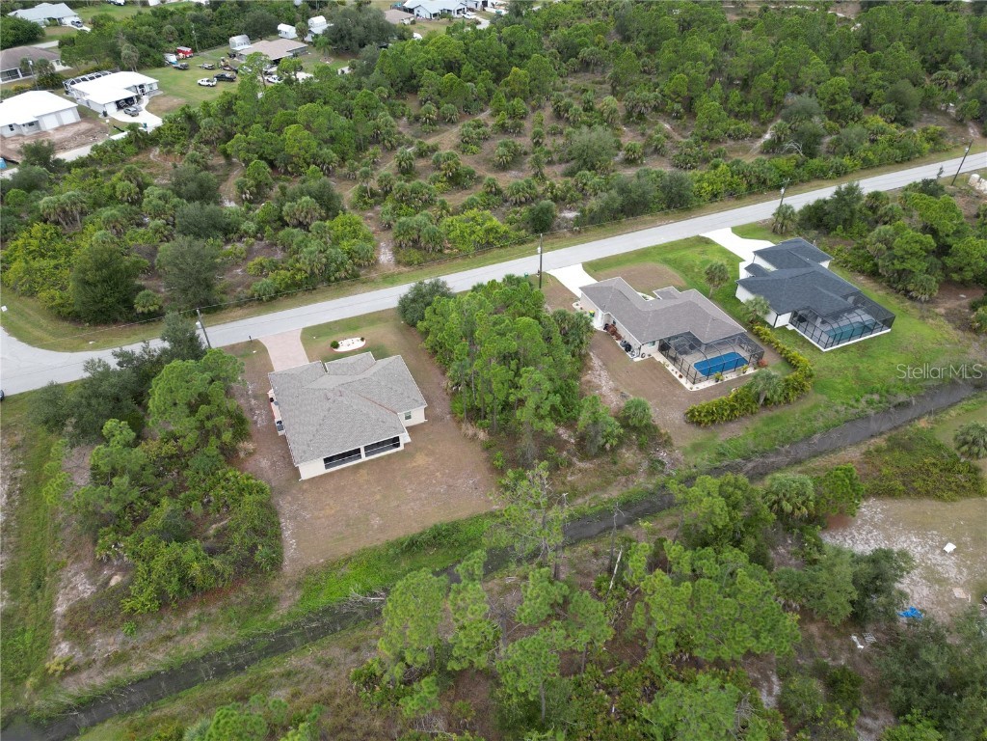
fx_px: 684
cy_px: 370
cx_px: 494
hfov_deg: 71.6
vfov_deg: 56.8
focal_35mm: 24
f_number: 1.7
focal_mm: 6.72
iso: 100
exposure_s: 1/250
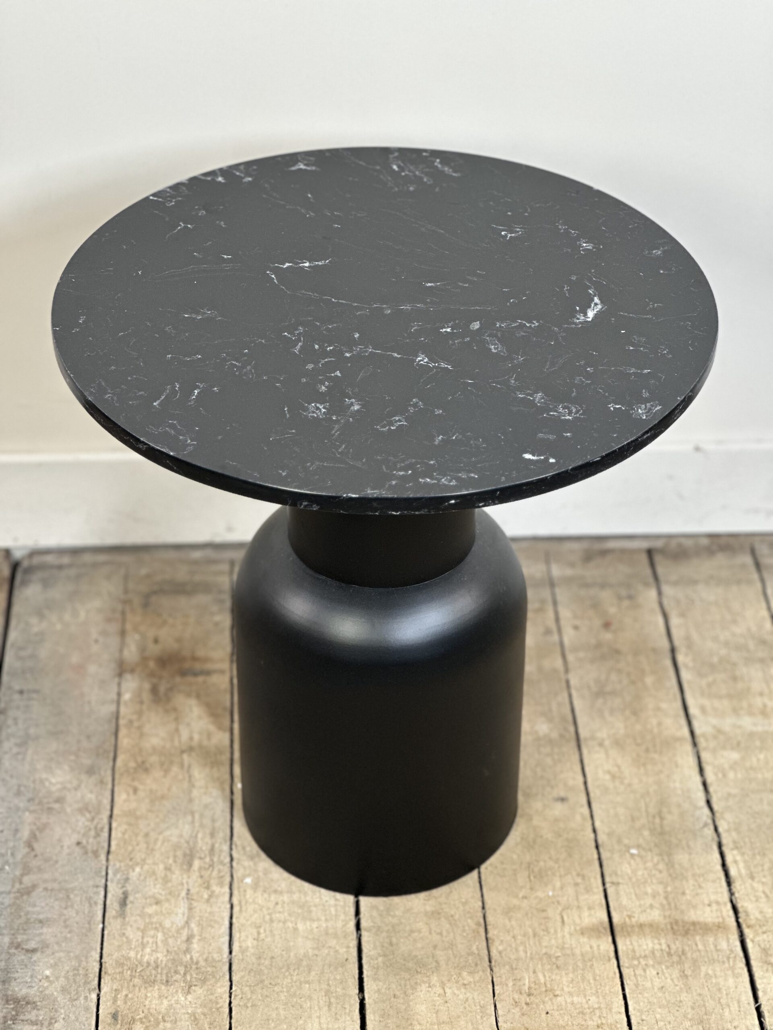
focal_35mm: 77
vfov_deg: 25.3
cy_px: 515
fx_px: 2293
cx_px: 386
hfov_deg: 19.1
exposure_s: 1/50
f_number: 2.8
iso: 160
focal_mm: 9
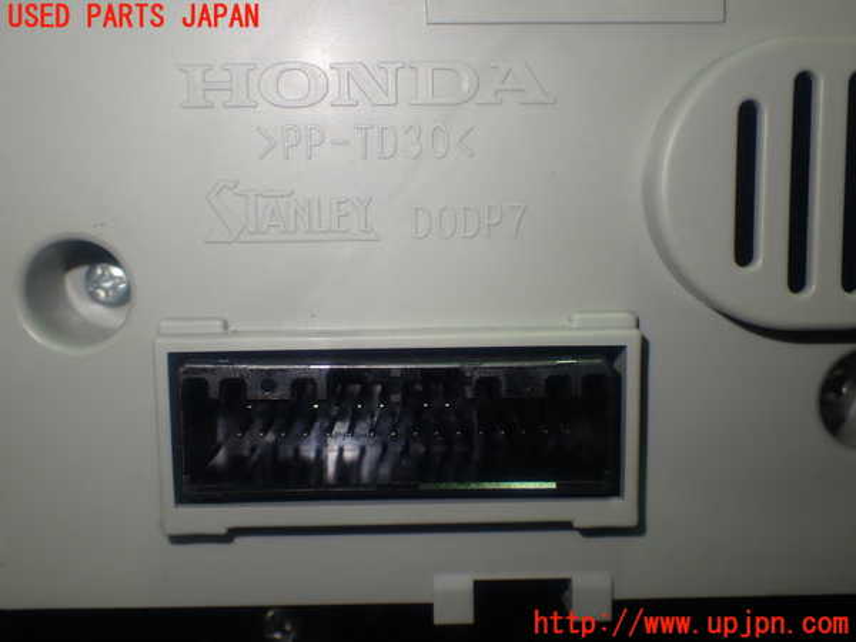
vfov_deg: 35.1
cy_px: 321
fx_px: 1014
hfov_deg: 45.8
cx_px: 428
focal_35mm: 41
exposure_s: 1/80
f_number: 2.8
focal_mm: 7.31
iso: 200
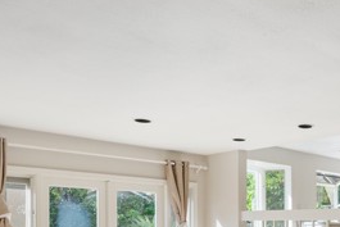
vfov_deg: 28.3
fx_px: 399
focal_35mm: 42
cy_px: 262
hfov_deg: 42.0
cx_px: 313
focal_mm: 17.5
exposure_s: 1/80
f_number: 7.1
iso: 320
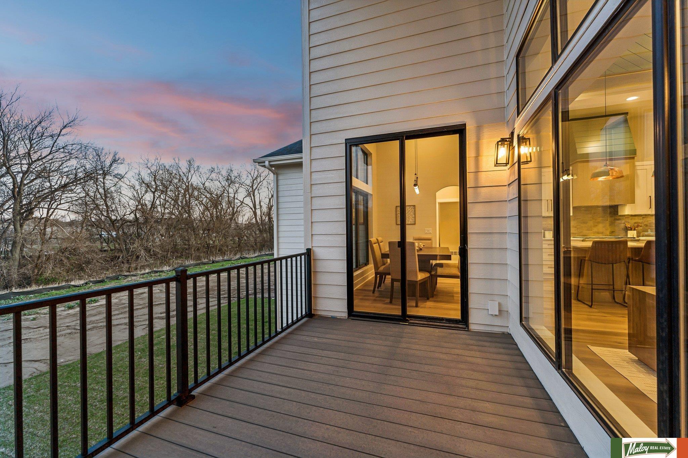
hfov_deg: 104.3
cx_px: 344
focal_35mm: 14
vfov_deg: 81.2
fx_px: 268
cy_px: 229
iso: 200
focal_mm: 14
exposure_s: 1/13
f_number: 6.3
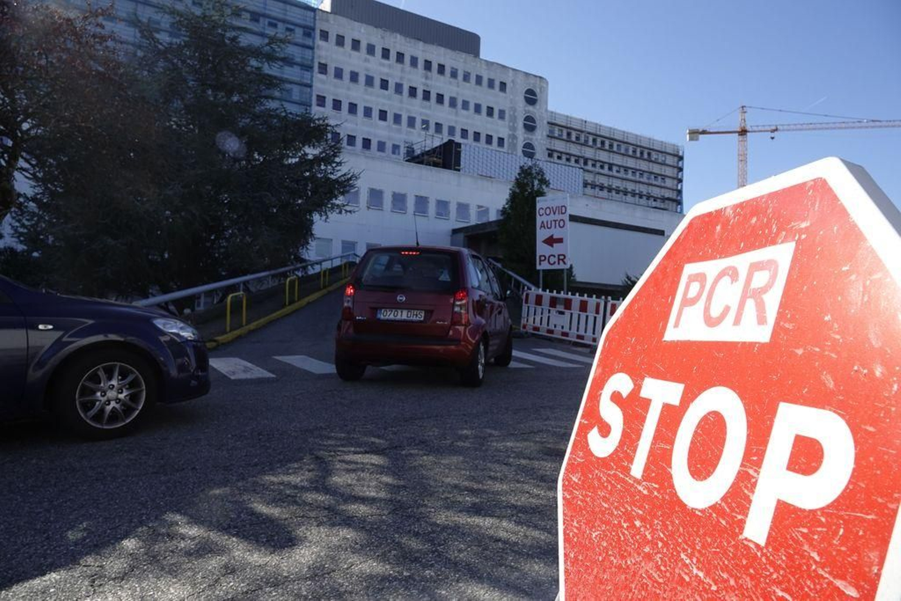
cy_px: 300
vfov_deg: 53.1
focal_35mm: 24
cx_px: 450
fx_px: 601
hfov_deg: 73.7
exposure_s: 1/500
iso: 100
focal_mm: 8.84
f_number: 4
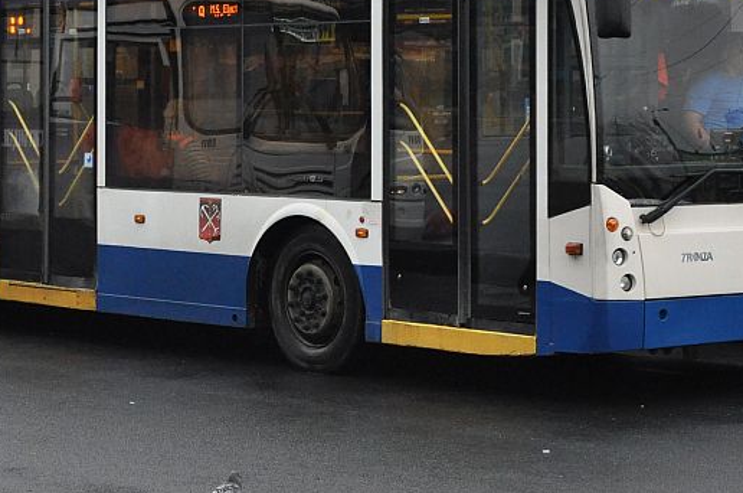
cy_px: 30
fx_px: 2699
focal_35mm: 131
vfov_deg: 10.4
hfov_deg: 15.7
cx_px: 324
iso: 1400
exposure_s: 1/500
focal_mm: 42
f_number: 4.8
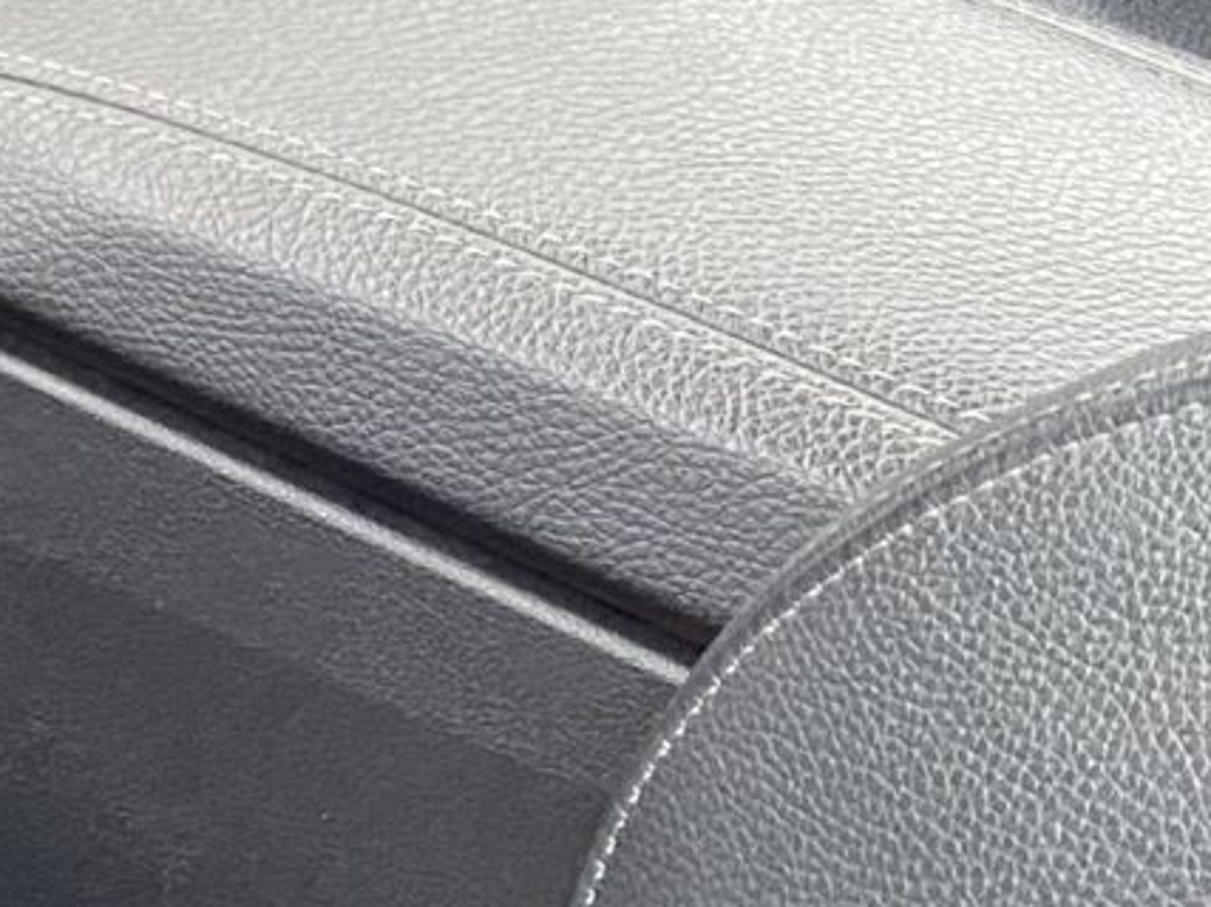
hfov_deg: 10.7
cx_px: -1739
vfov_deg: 9.1
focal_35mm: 156
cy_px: -697
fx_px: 5456
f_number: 1.8
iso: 160
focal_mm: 4.25
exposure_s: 1/60
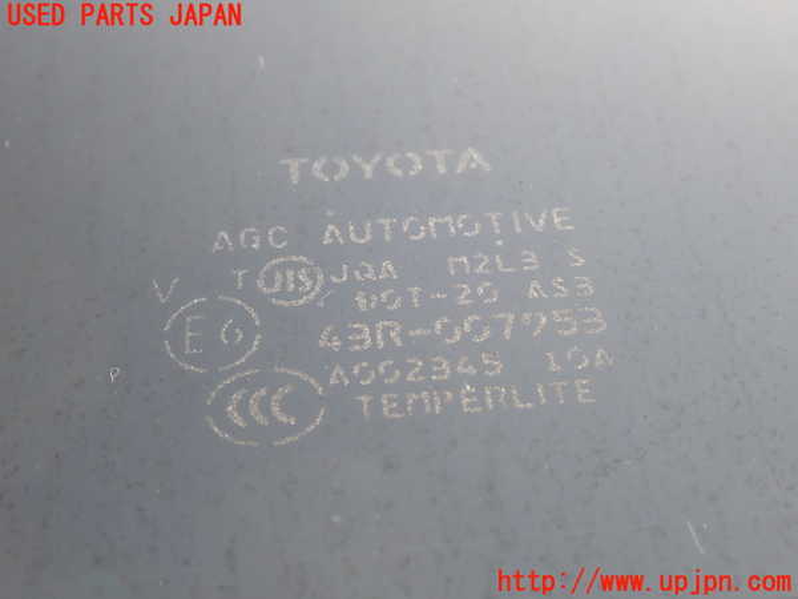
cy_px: 300
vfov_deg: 30.9
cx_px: 399
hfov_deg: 40.4
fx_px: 1083
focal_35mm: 47
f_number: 3.1
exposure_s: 1/125
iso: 100
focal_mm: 8.4
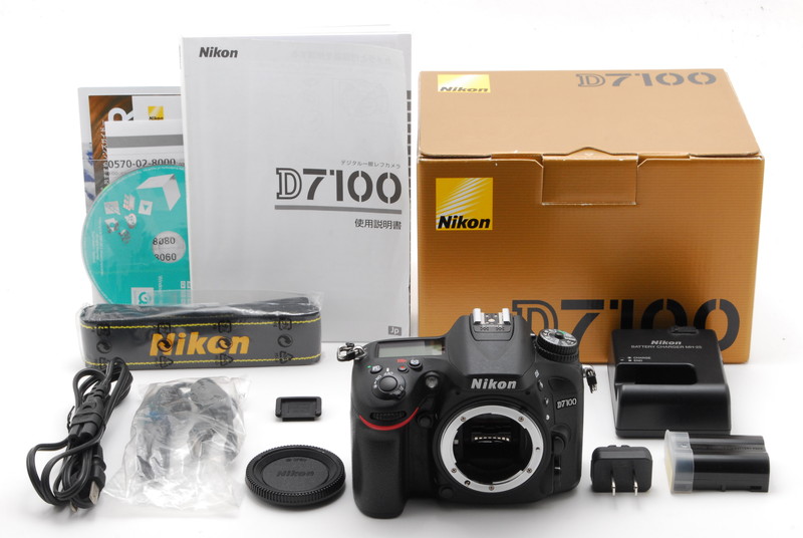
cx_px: 402
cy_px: 269
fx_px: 1843
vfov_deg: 16.6
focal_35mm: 82
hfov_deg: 24.6
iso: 400
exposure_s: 1/100
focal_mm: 55
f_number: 16
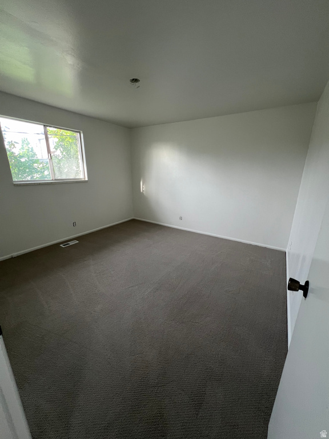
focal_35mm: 13
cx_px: 164
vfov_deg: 106.2
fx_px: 165
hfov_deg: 89.9
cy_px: 220
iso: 125
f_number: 1.8
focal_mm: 1.57
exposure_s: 1/60
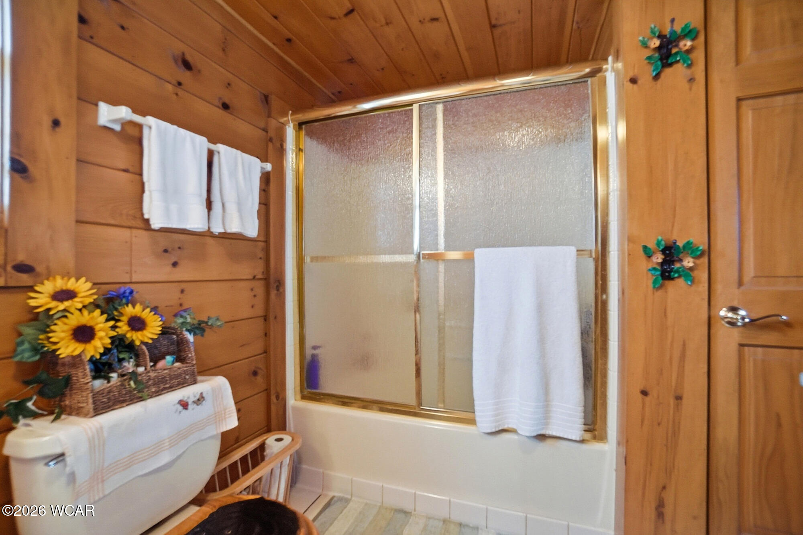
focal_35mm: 15
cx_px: 402
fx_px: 334
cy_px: 268
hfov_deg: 100.4
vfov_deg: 77.3
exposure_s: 1/30
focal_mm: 10
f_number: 5.6
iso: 125
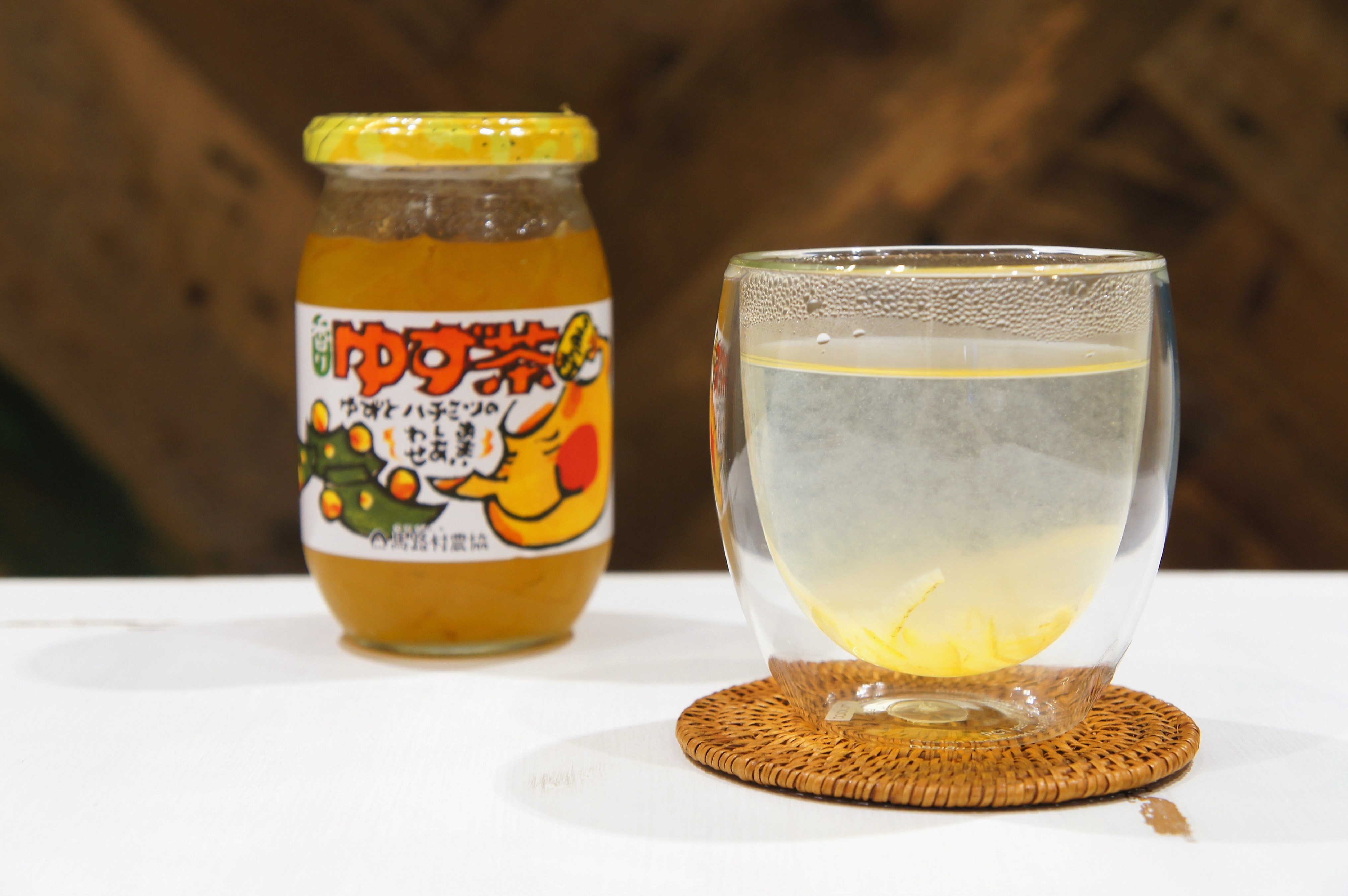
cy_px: 448
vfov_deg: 19.7
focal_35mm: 69
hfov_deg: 29.3
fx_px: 2581
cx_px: 674
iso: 400
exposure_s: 1/60
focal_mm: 46
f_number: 5.6
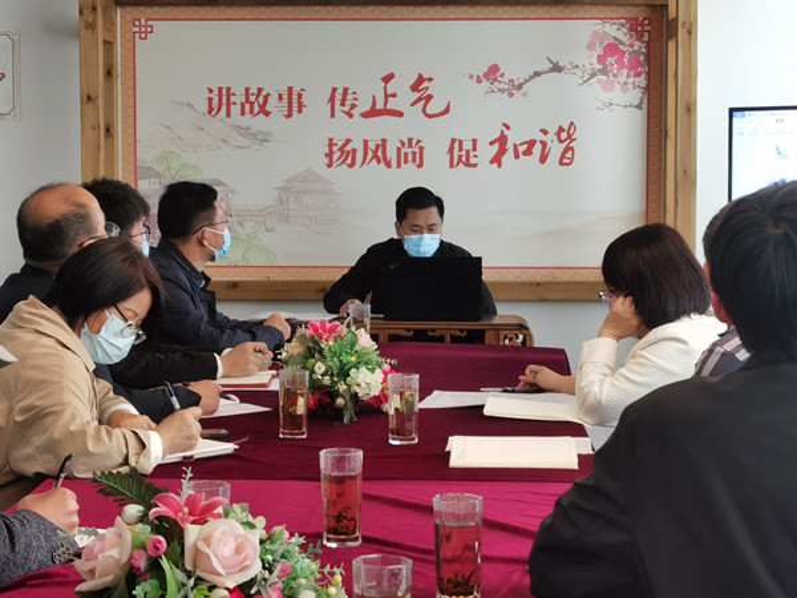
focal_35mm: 84
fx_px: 1934
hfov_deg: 23.3
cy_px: 299
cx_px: 398
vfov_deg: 17.6
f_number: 1.6
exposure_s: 1/50
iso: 125
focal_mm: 5.56
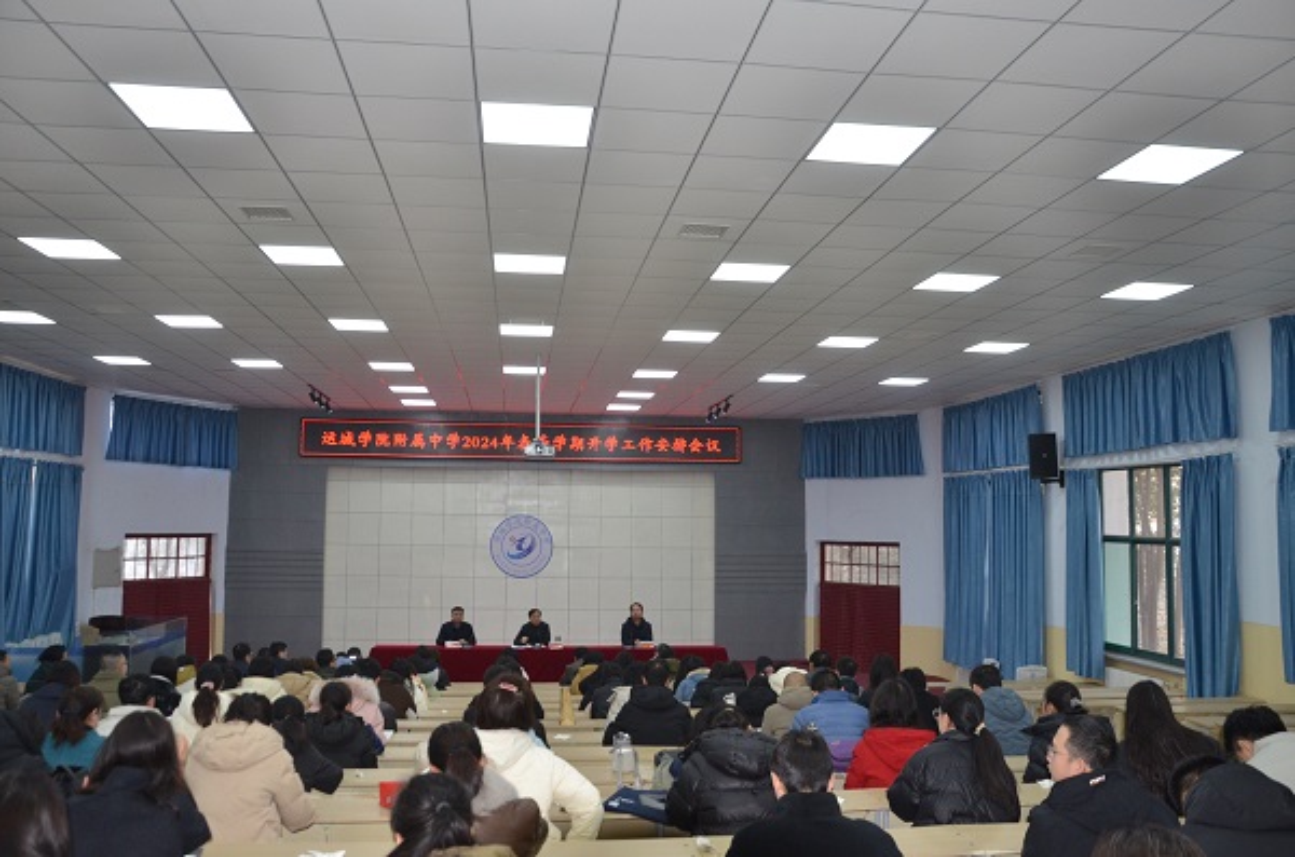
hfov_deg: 67.5
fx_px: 969
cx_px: 648
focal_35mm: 27
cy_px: 428
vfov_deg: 47.7
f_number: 4.8
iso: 800
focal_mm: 18
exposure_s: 1/180
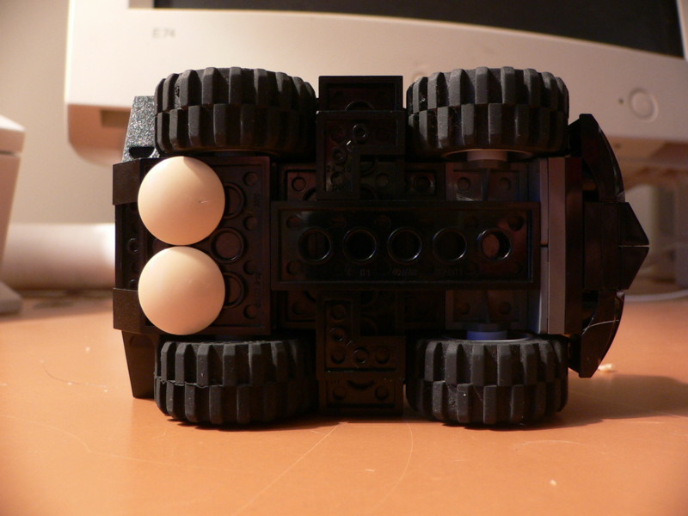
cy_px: 258
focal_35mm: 35
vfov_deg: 40.7
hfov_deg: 52.6
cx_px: 344
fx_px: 696
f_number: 2.8
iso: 100
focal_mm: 4.6
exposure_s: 1/4
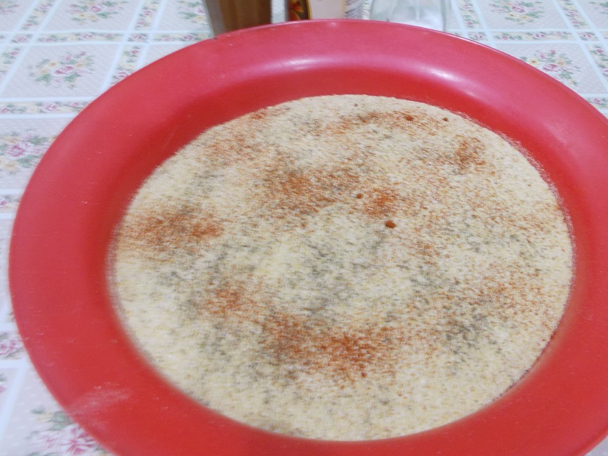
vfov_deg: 42.6
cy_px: 168
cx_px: 341
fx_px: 580
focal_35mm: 33
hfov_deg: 55.2
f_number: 3.2
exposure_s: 1/3
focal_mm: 4.6
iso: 200
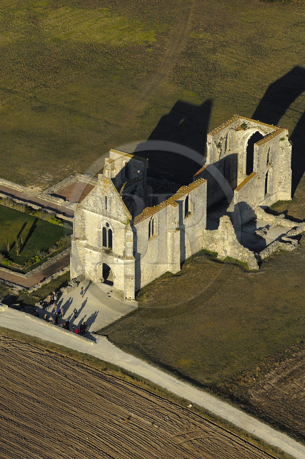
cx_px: 152
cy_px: 230
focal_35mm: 270
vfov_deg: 7.6
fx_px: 3441
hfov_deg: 5.1
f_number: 5
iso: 100
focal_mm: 180
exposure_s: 1/1000
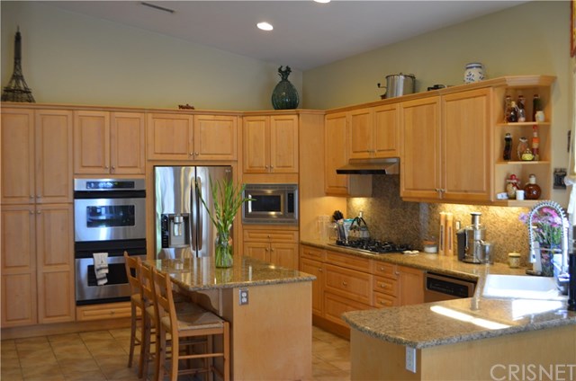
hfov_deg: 49.6
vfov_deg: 34.1
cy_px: 190
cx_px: 288
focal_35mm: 39
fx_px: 623
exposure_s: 1/40
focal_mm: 26
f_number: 4.2
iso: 800
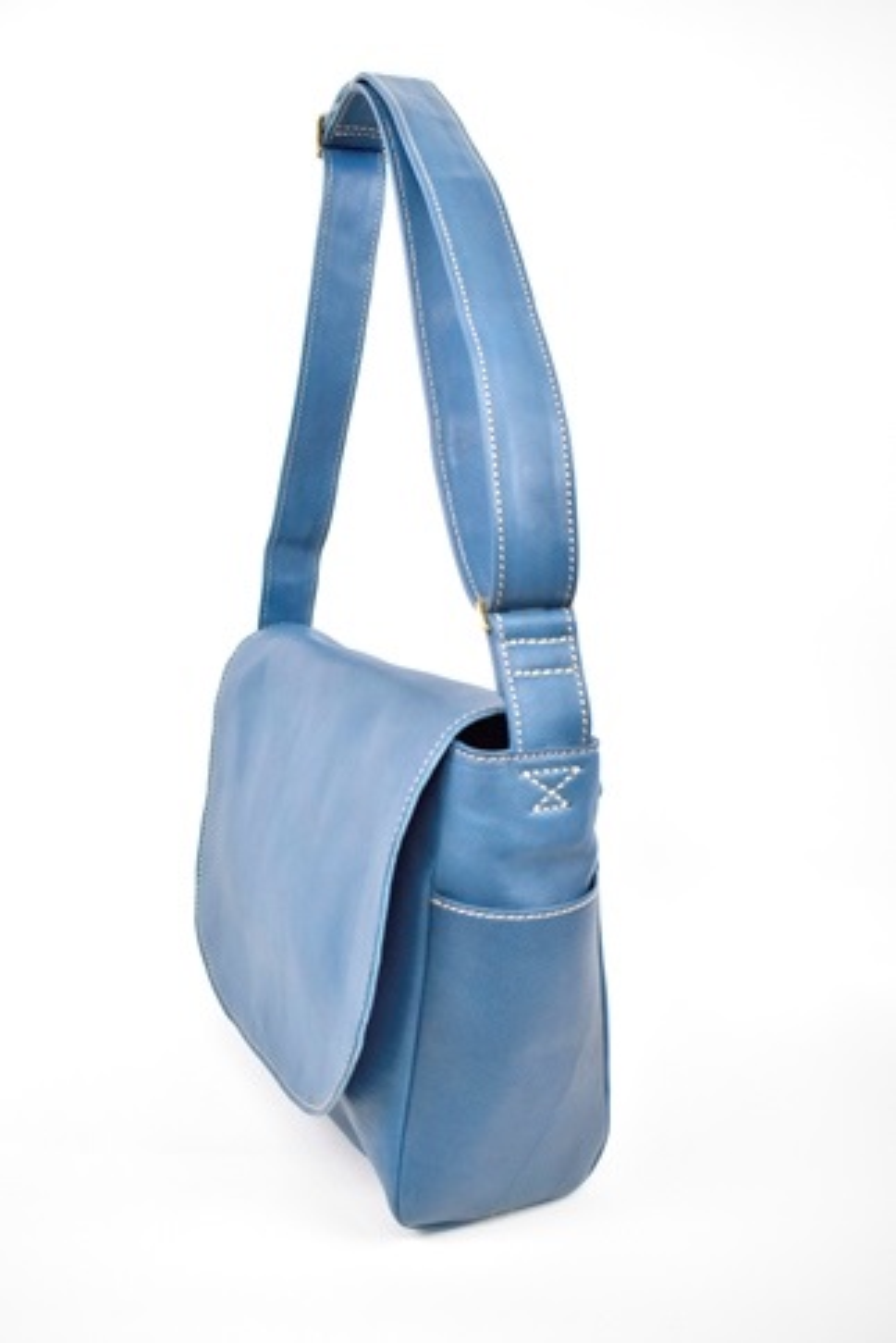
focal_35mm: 33
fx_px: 1231
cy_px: 672
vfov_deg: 57.2
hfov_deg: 40.0
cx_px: 448
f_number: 5
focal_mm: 22
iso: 3200
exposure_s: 1/320
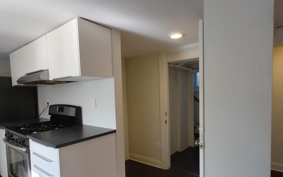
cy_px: 102
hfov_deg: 79.6
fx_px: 170
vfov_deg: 54.9
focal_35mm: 22
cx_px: 140
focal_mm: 1.78
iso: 50
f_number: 1.9
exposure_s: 1/40
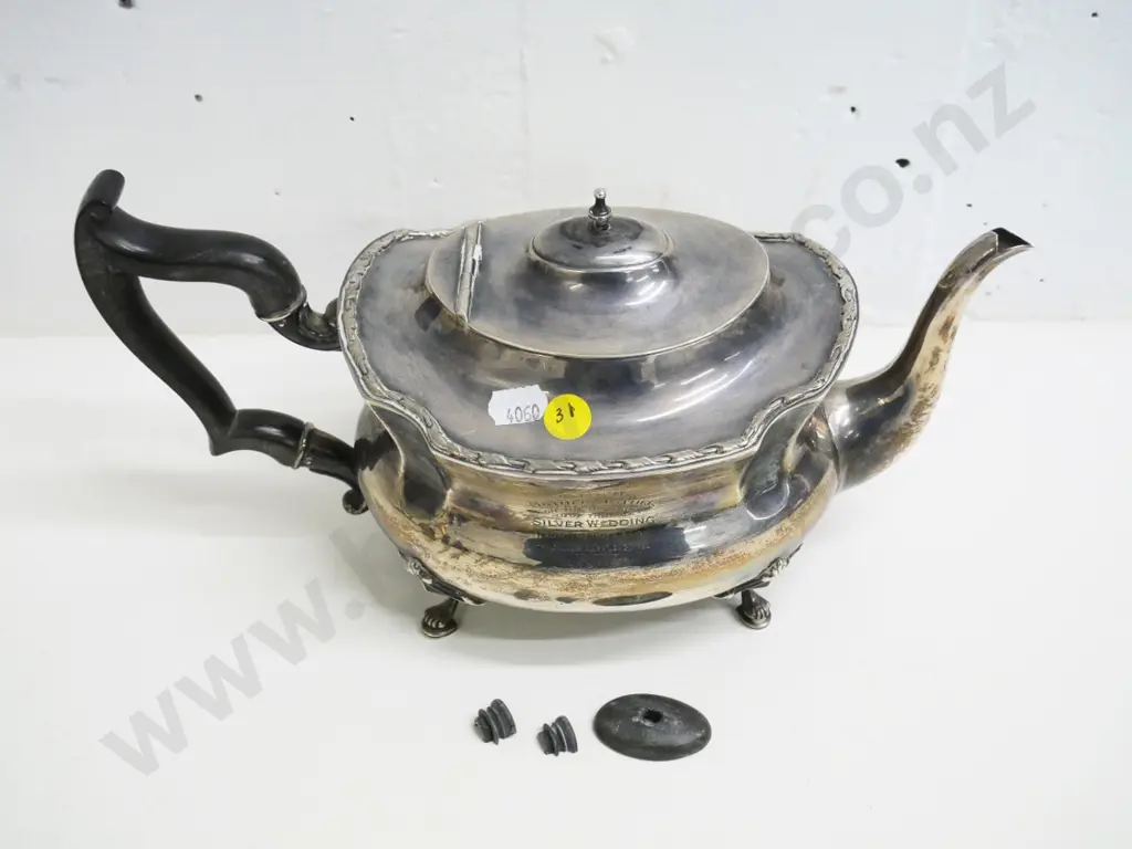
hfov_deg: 42.9
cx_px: 566
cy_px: 424
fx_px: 1439
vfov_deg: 32.9
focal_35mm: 44
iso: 3200
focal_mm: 22
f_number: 6.3
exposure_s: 1/250
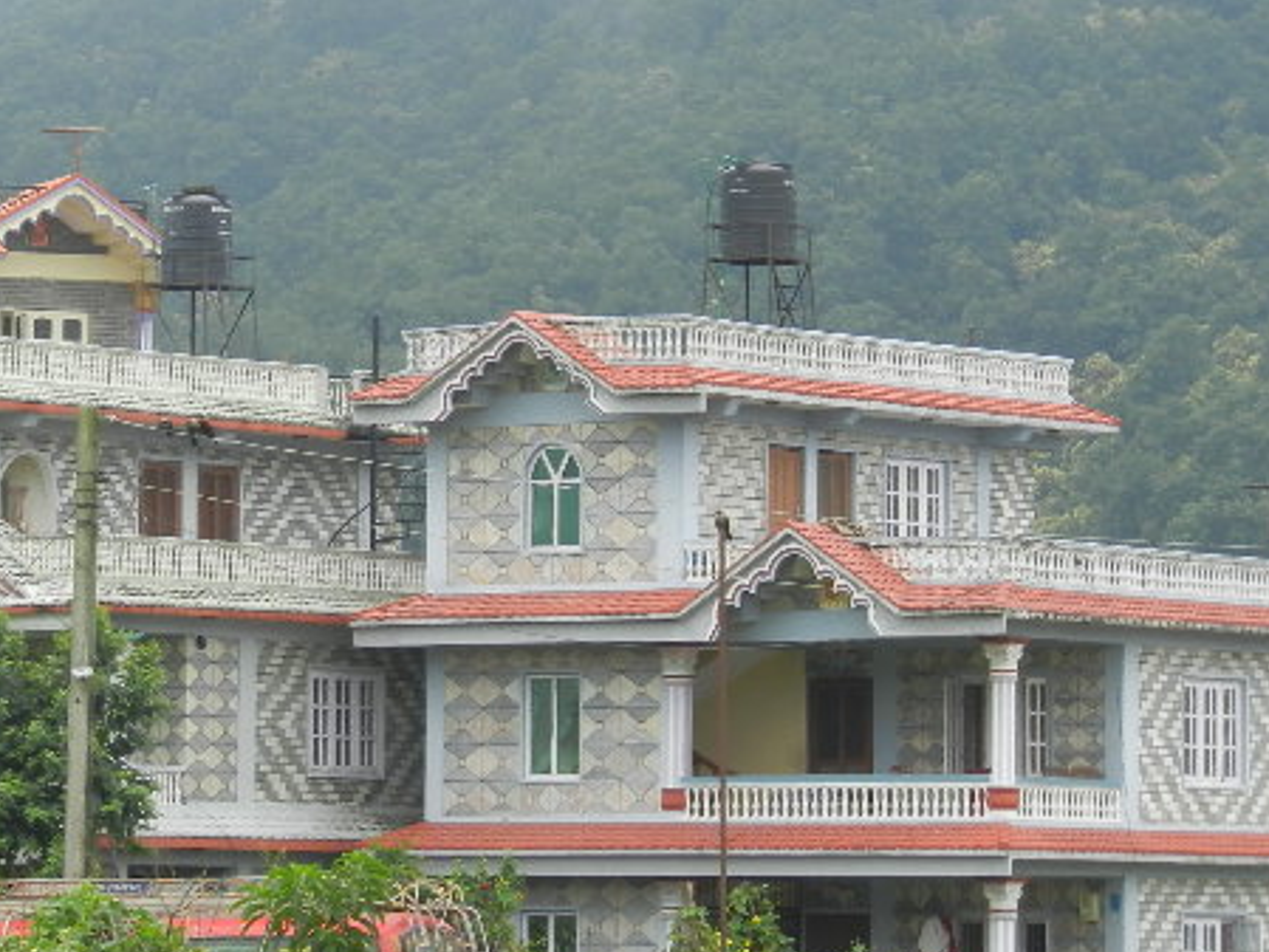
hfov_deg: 9.0
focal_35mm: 219
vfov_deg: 6.8
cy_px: 415
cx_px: 353
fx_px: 8031
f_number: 5.1
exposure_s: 1/320
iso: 160
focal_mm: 22.2
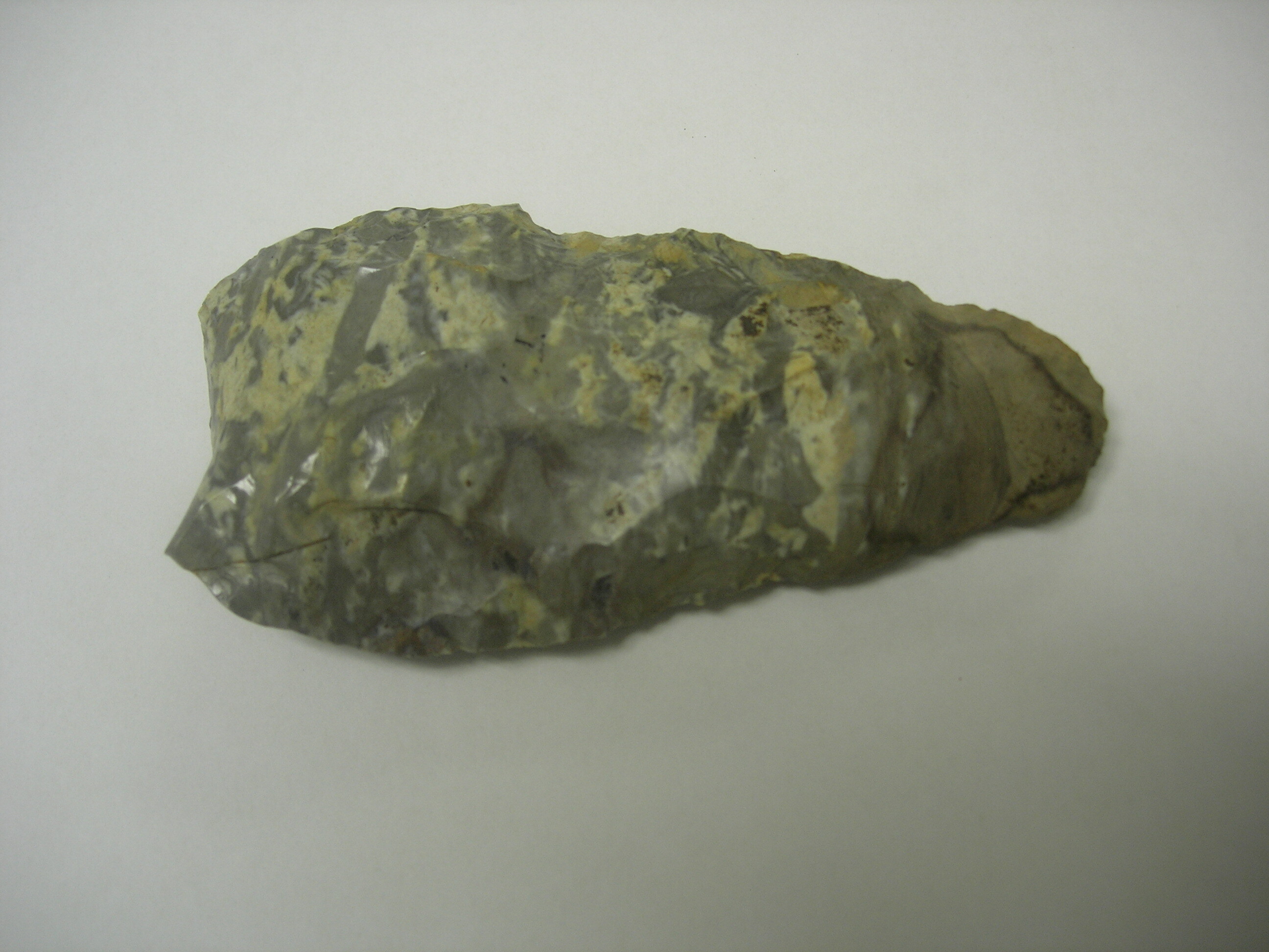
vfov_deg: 37.7
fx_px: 1393
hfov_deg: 49.0
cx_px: 634
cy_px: 476
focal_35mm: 38
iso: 64
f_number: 2.8
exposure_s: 1/41.4
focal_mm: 7.8
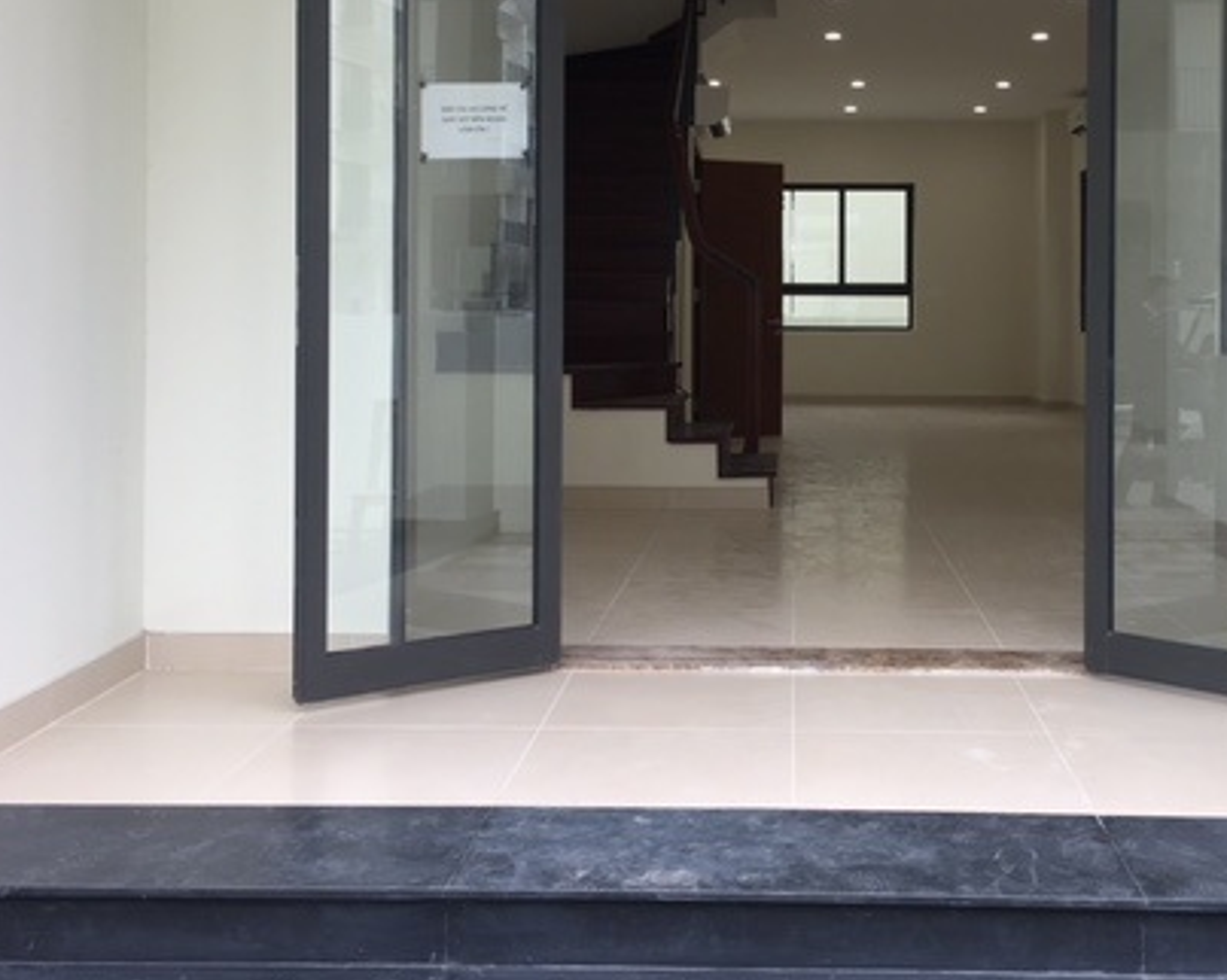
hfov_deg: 40.9
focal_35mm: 45
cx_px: 758
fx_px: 1633
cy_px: 310
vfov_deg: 33.1
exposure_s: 1/147
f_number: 2.2
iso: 25
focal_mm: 4.15
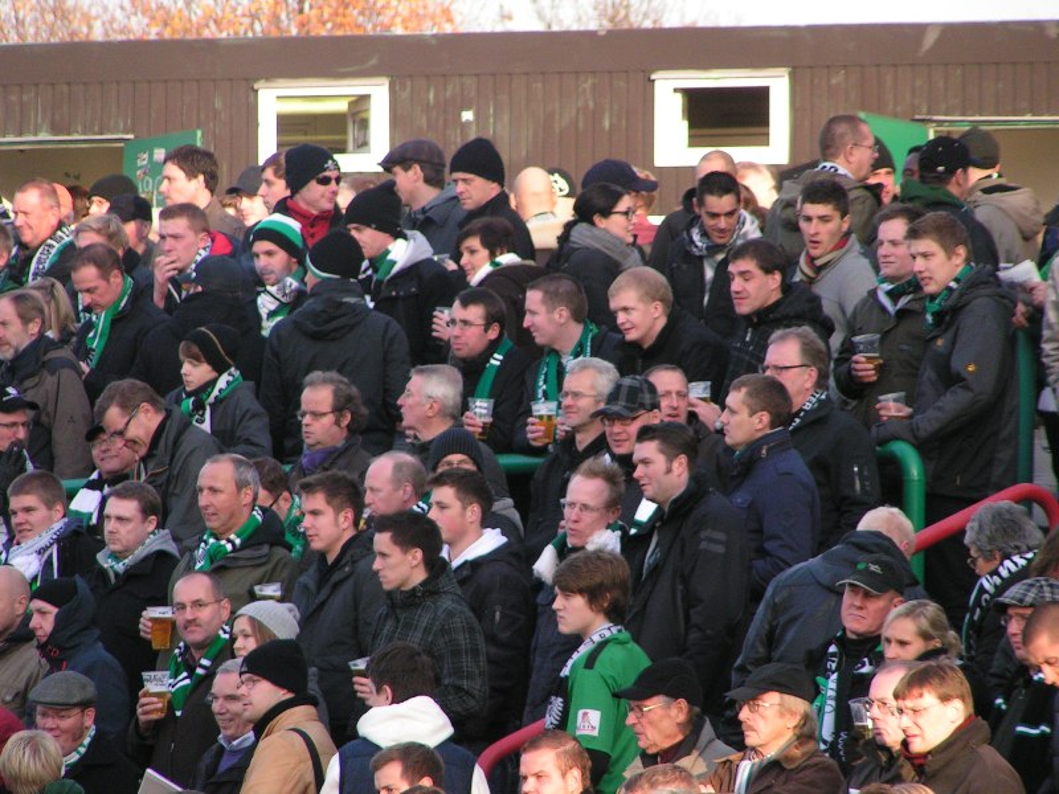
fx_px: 11625
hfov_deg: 5.2
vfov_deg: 3.9
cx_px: 530
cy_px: 397
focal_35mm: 380
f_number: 3.5
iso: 125
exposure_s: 1/400
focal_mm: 58
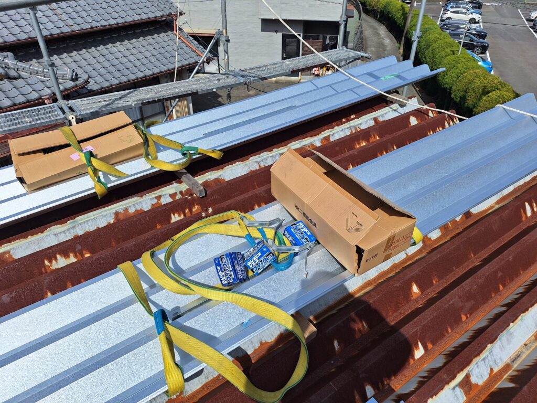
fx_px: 357
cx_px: 268
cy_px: 202
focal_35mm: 23
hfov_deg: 73.9
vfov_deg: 58.9
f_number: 1.8
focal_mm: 5.54
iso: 40
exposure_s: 1/6369
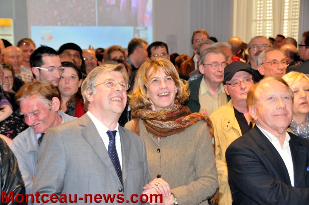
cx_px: 154
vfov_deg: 18.9
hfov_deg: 28.1
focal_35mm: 72
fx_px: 617
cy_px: 102
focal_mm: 48
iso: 3200
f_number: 7.1
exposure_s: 1/60
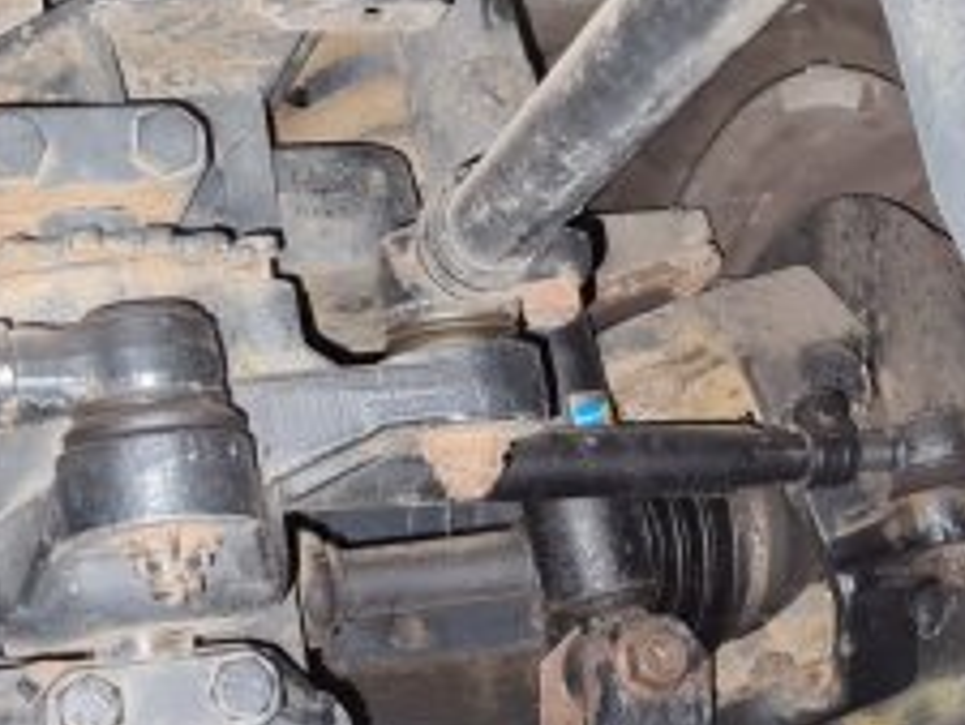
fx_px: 2064
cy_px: 674
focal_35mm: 74
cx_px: 566
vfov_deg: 19.5
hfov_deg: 26.3
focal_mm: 5.4
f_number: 1.8
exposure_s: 1/10
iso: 160
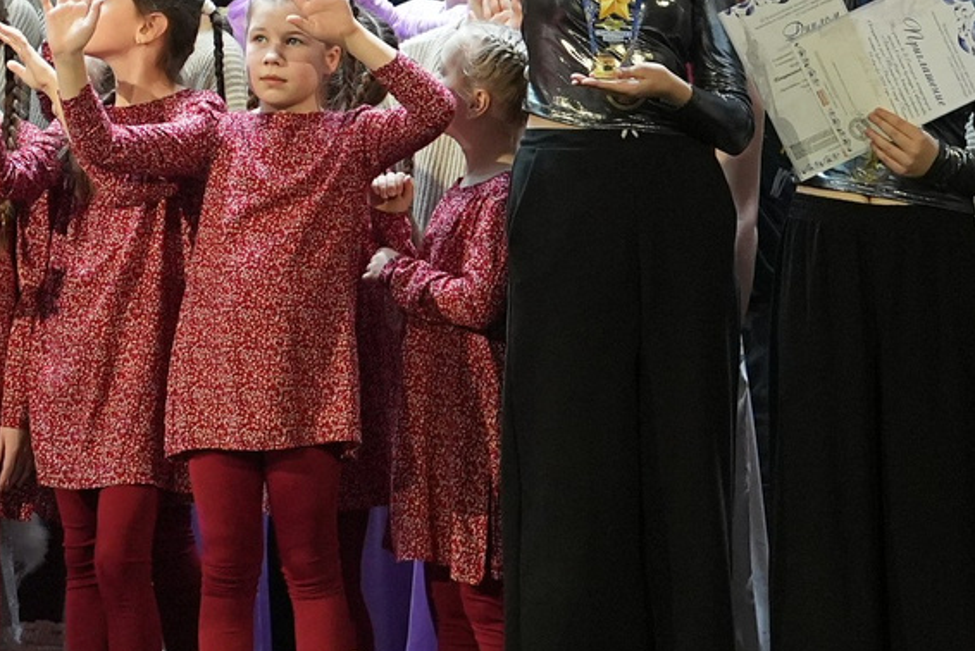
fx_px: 11760
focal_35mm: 434
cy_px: -530
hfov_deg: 4.7
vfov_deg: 3.2
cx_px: -594
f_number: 2.8
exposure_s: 1/400
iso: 2500
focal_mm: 96
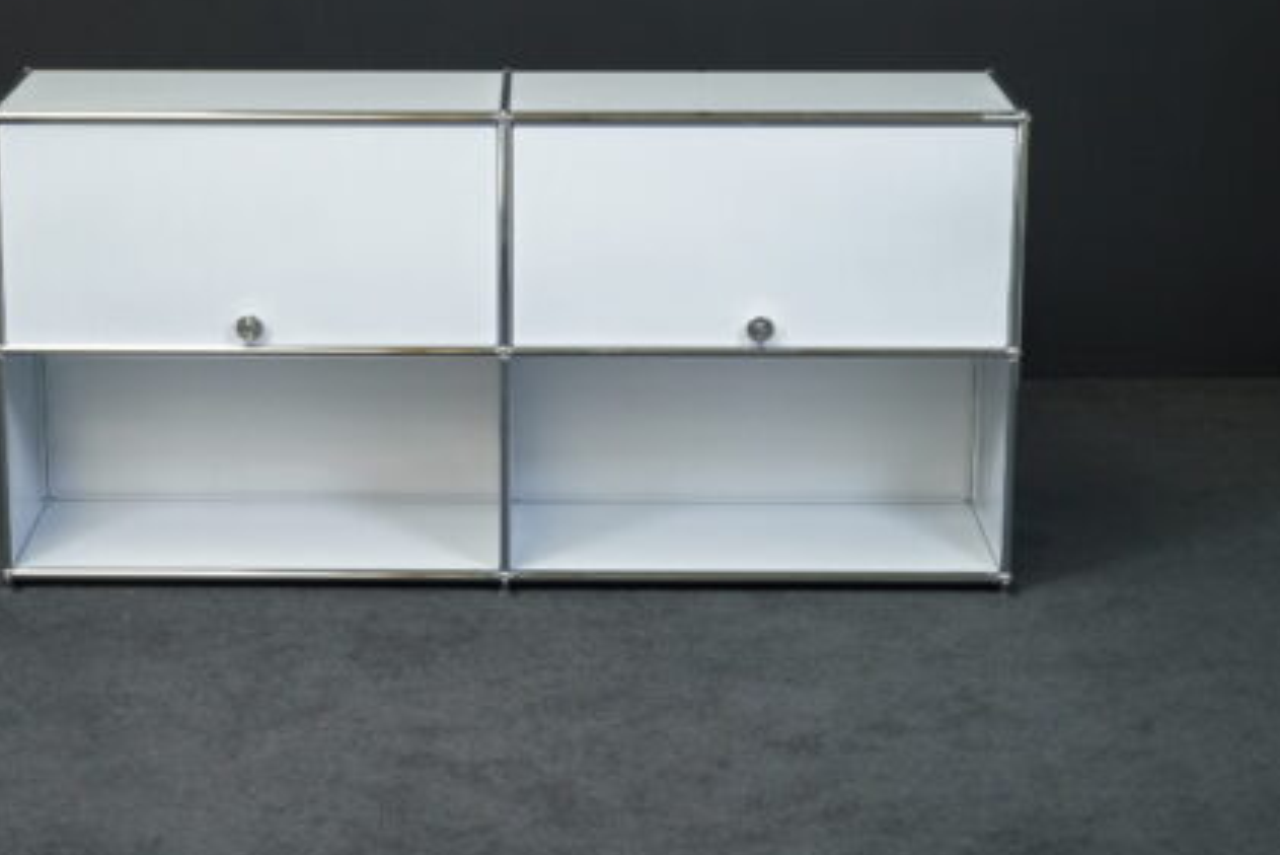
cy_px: 341
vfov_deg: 16.3
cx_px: 462
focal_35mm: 84
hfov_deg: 24.1
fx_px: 2988
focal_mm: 59
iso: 5000
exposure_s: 1/160
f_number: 7.1
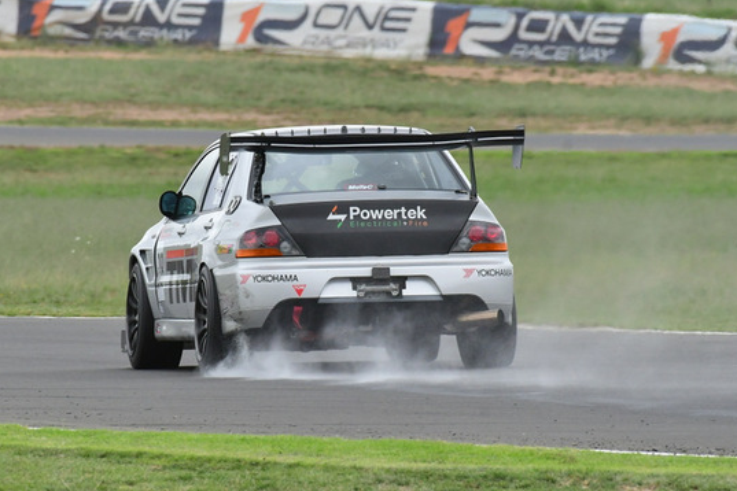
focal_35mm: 1118
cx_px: 283
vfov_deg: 1.2
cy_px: 166
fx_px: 22886
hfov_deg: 1.8
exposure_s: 1/640
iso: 1250
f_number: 11
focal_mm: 500
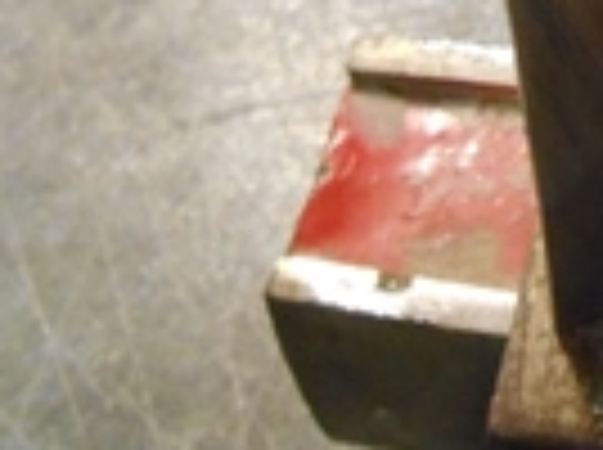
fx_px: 1739
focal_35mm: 100
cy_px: -144
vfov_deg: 14.1
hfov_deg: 18.7
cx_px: 718
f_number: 3.4
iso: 800
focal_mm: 4.7
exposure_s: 1/25
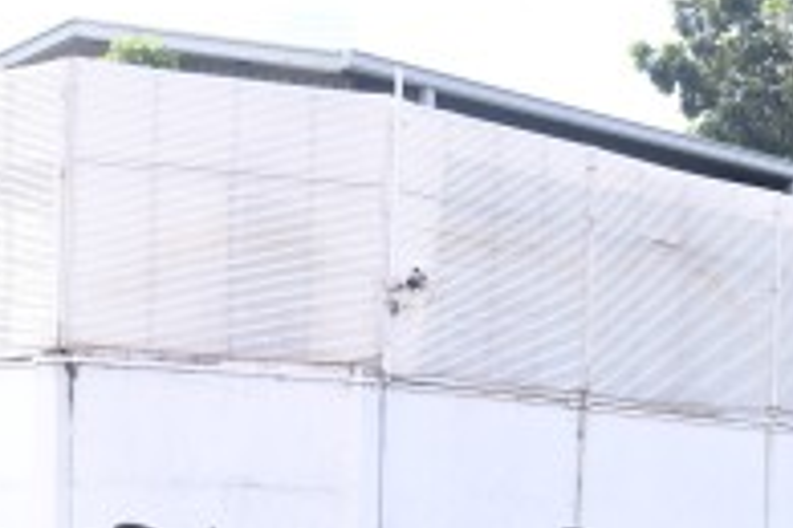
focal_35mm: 117
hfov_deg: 17.1
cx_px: 797
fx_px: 2577
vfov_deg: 11.4
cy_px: 695
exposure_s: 1/250
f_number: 5
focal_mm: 38
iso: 200
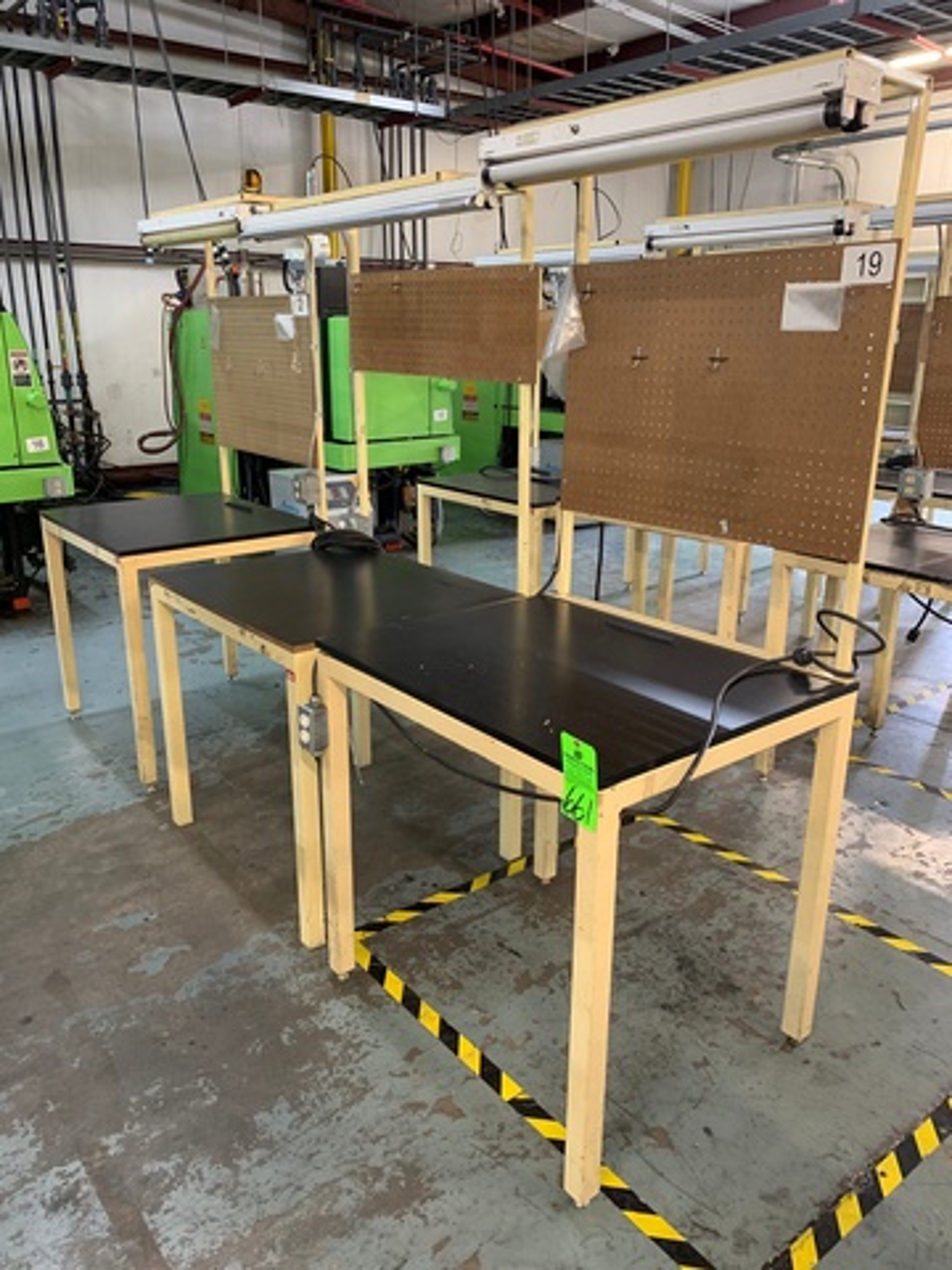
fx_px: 953
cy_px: 635
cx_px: 476
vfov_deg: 67.3
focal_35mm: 26
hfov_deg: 53.1
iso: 400
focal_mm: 4.25
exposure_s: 1/60
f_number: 1.8
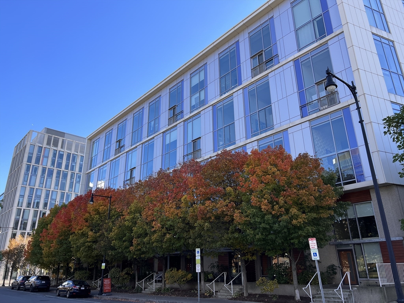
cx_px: 202
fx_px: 303
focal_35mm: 26
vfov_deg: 53.1
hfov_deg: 67.3
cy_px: 152
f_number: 1.5
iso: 50
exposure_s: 1/1295
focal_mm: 5.7
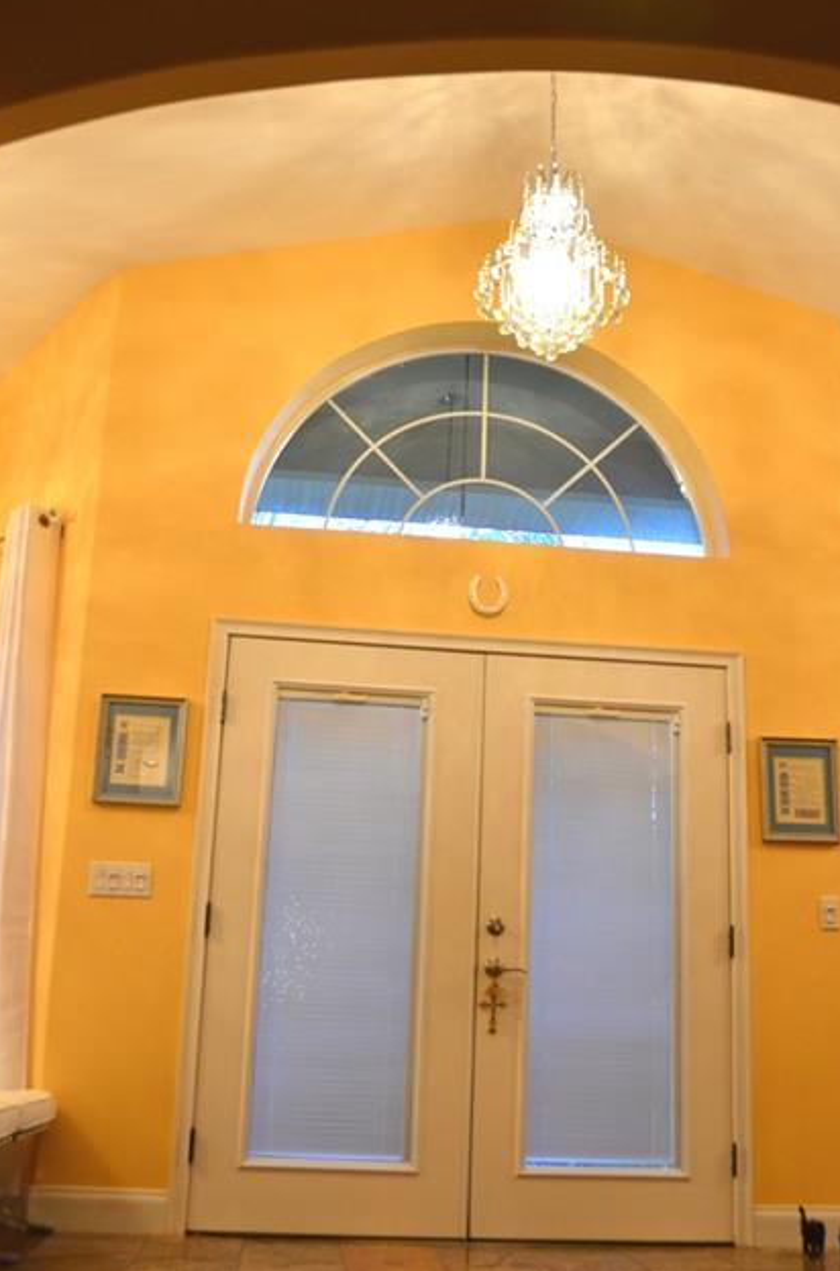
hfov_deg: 35.8
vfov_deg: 52.0
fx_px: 1302
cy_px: 661
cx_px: 432
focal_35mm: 37
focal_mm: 20
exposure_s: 1/50
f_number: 3.5
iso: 800
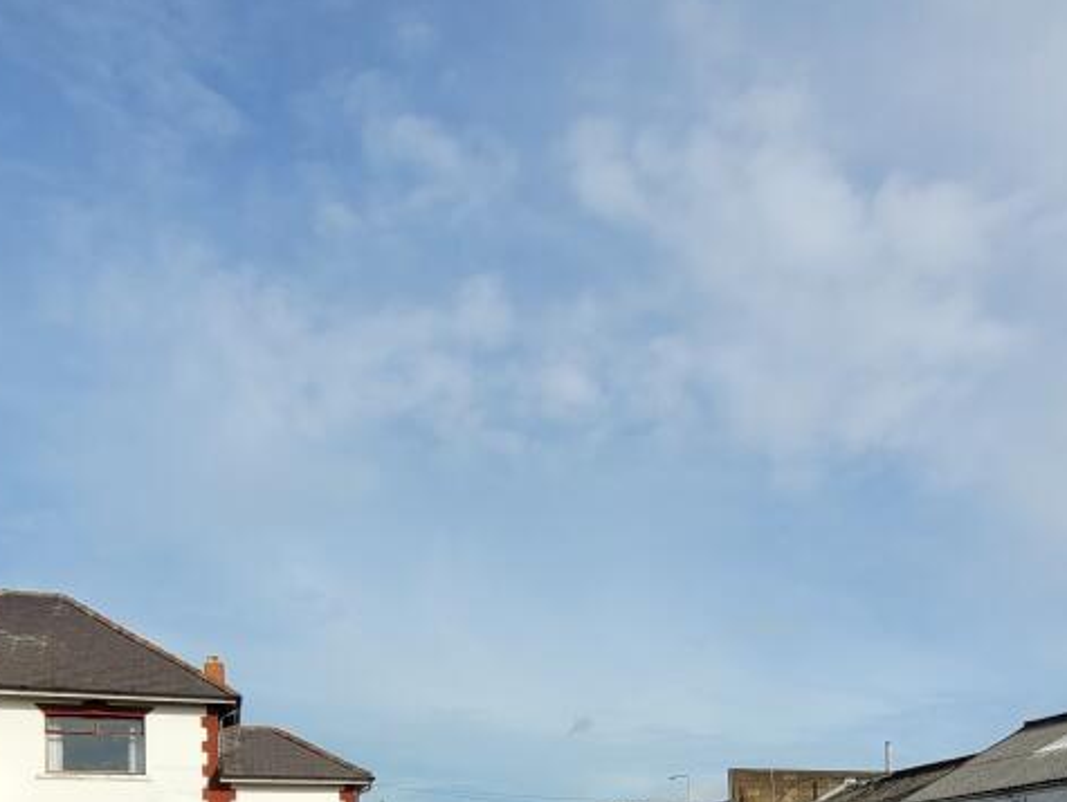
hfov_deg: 63.4
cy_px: 849
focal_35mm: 28
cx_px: 505
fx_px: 864
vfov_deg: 41.4
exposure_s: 1/1789
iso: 40
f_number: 2.2
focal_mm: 1.74
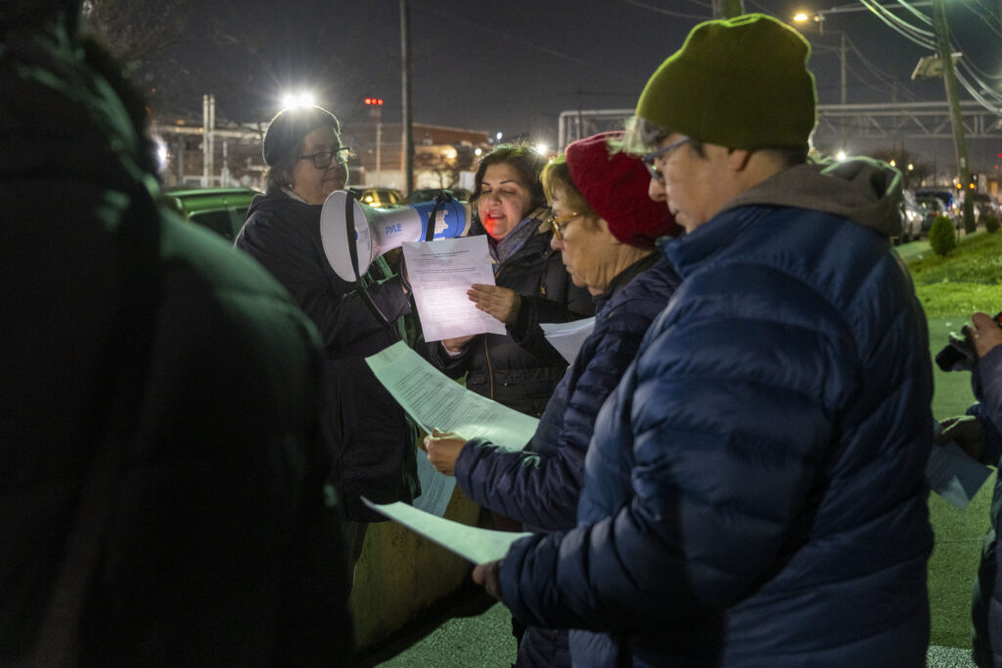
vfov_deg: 29.9
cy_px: 334
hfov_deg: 43.6
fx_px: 1253
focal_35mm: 45
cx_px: 501
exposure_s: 1/30
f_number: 2.8
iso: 800
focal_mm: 29.9
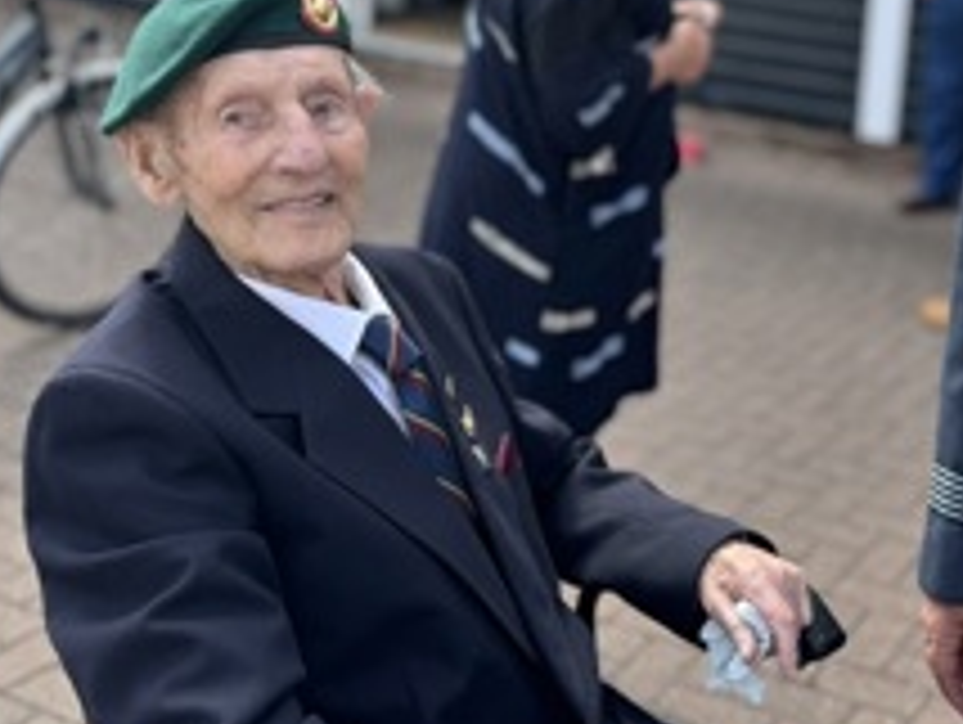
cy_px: 124
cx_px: 842
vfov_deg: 25.6
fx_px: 1560
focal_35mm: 56
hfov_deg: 32.8
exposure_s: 1/1172
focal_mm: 6.76
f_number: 1.78
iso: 80
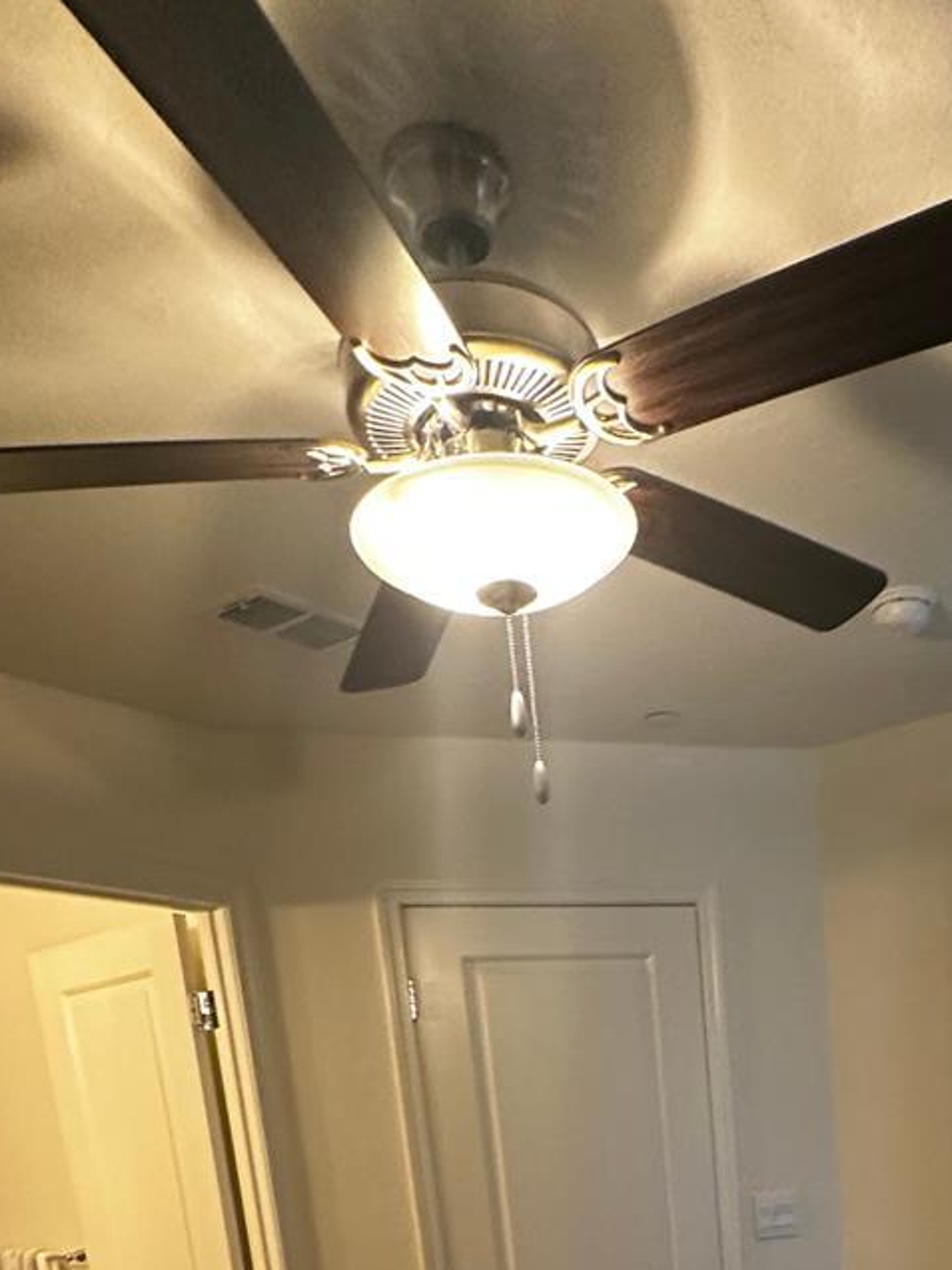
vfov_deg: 42.1
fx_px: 1210
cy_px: 1434
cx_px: 781
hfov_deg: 40.9
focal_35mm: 33
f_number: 2.2
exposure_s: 1/60
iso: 250
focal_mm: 2.22
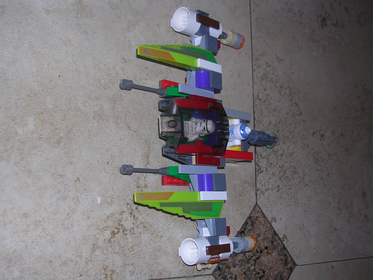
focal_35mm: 46
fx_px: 496
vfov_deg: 31.5
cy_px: 140
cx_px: 186
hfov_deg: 41.2
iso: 50
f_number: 3
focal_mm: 7.1
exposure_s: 1/60.1
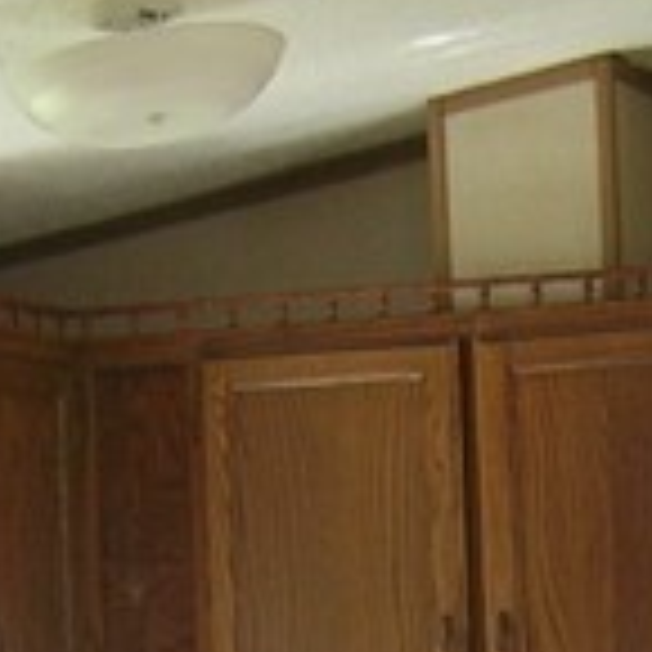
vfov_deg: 7.8
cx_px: 463
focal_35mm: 212
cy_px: 1443
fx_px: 4518
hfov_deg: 8.2
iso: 50
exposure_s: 1/30.4
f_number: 2.9
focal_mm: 5.7
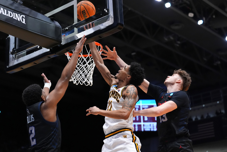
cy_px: 76
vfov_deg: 19.5
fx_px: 441
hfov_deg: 28.8
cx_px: 114
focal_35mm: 70
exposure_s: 1/1600
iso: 5000
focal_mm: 70
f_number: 3.2
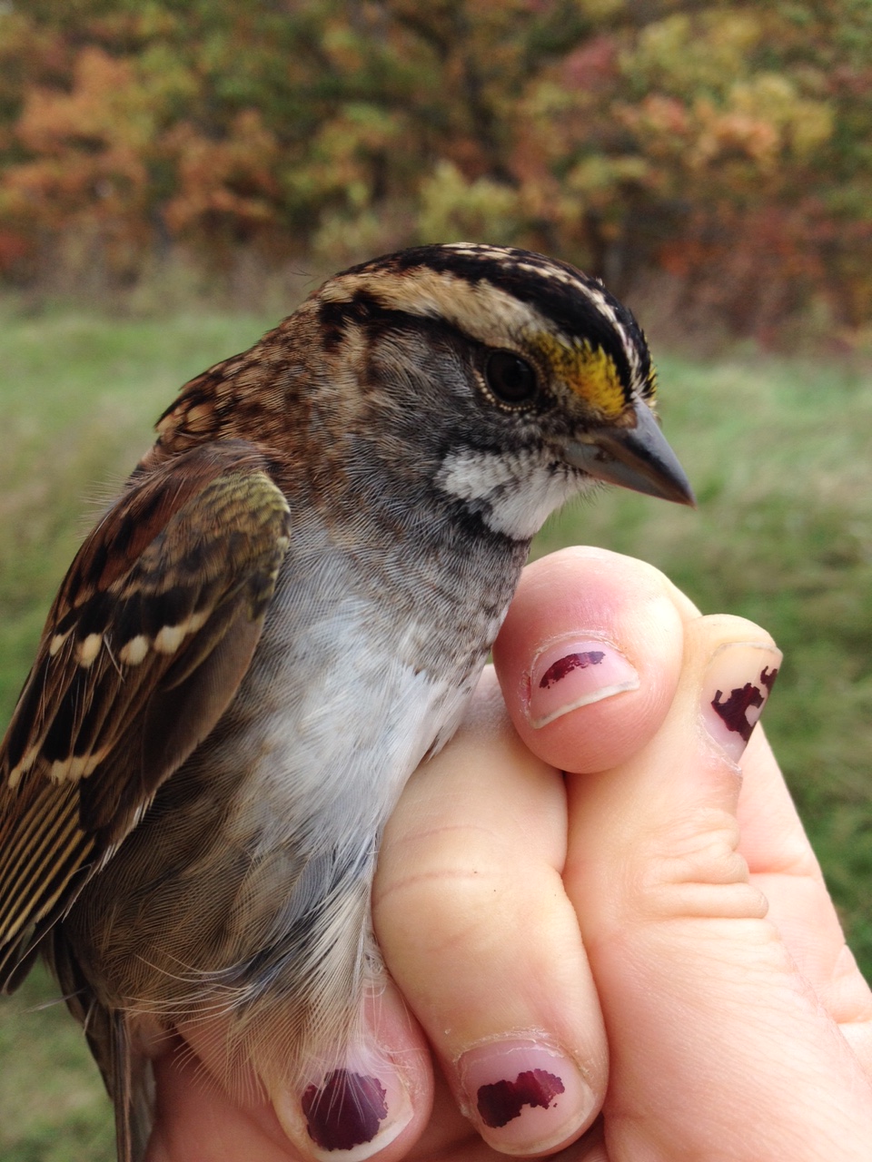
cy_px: 581
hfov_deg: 40.7
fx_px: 1176
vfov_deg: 52.6
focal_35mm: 35
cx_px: 436
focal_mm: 4.28
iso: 50
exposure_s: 1/415
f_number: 2.4
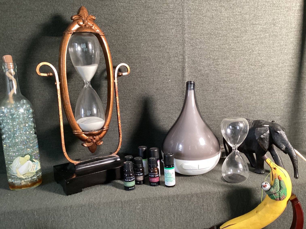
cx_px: 153
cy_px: 114
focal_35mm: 31
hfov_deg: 58.3
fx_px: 274
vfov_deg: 45.4
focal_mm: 3.3
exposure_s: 1/50
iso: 320
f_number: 2.4
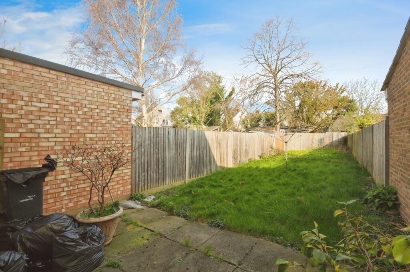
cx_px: 205
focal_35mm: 15
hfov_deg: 100.5
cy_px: 136
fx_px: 171
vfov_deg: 77.2
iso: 500
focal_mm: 10
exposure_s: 1/250
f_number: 13
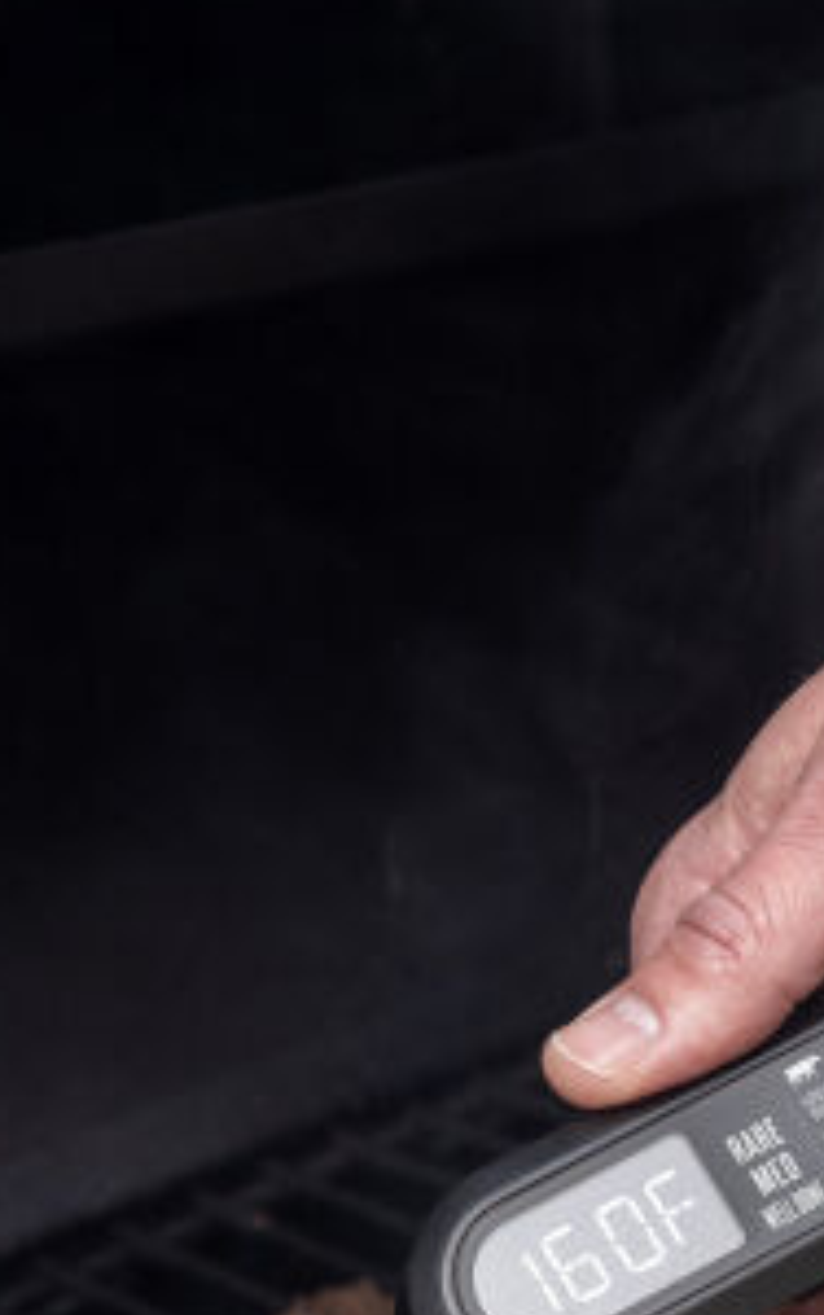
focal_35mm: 119
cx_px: 791
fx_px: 4268
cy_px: 1184
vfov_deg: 17.3
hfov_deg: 10.9
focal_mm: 60
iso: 80
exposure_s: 1/160
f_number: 6.3
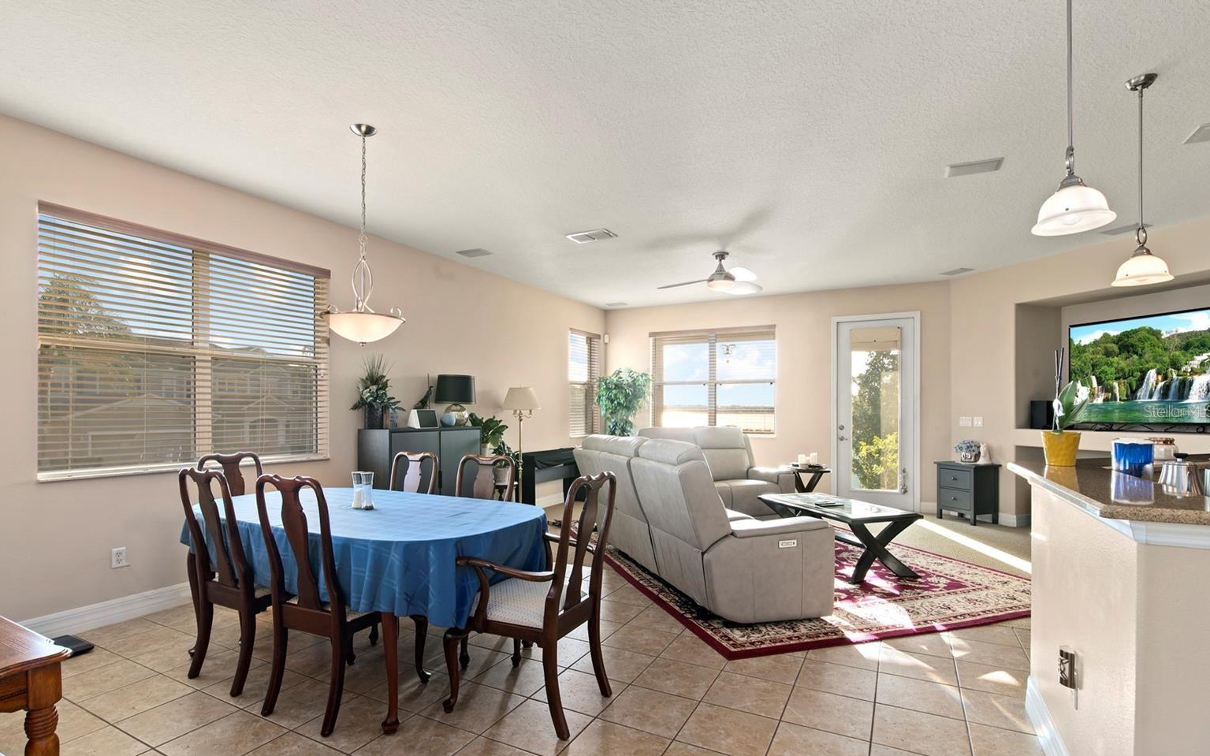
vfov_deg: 67.9
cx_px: 587
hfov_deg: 94.3
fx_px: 561
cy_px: 411
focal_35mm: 17
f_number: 11
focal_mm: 16
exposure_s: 1/3
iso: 100
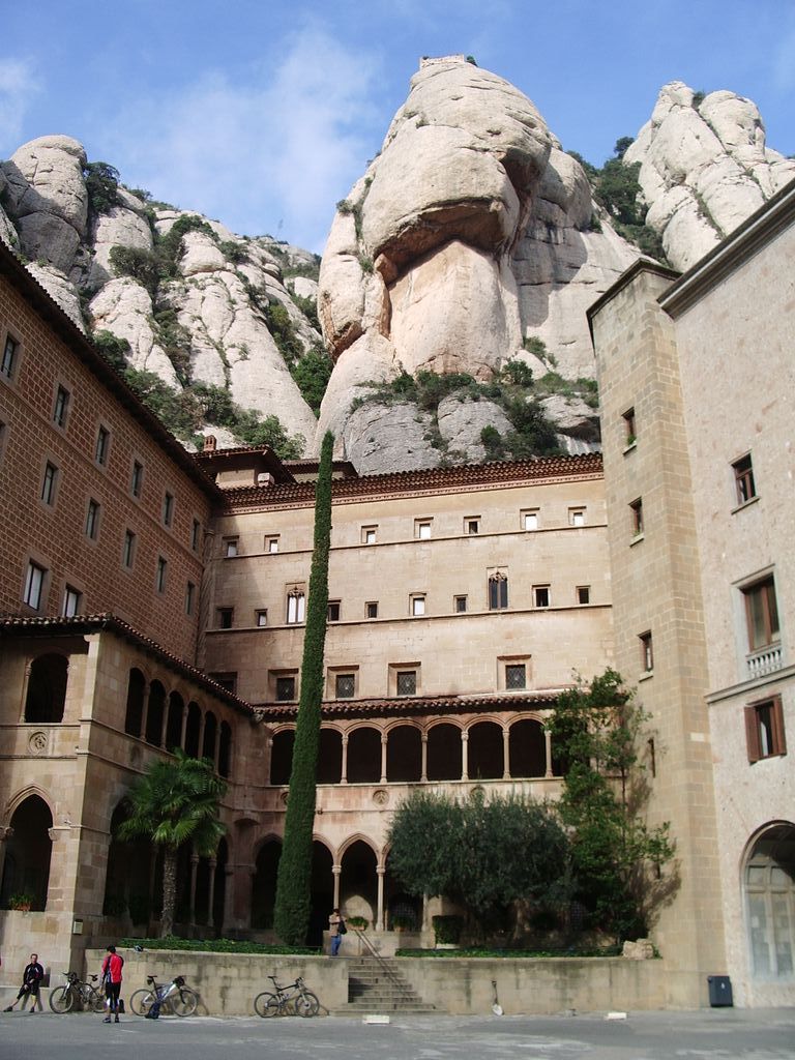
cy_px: 530
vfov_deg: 52.6
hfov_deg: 40.7
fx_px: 1072
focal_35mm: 35
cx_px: 398
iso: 50
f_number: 4.3
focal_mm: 5.8
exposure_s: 1/200
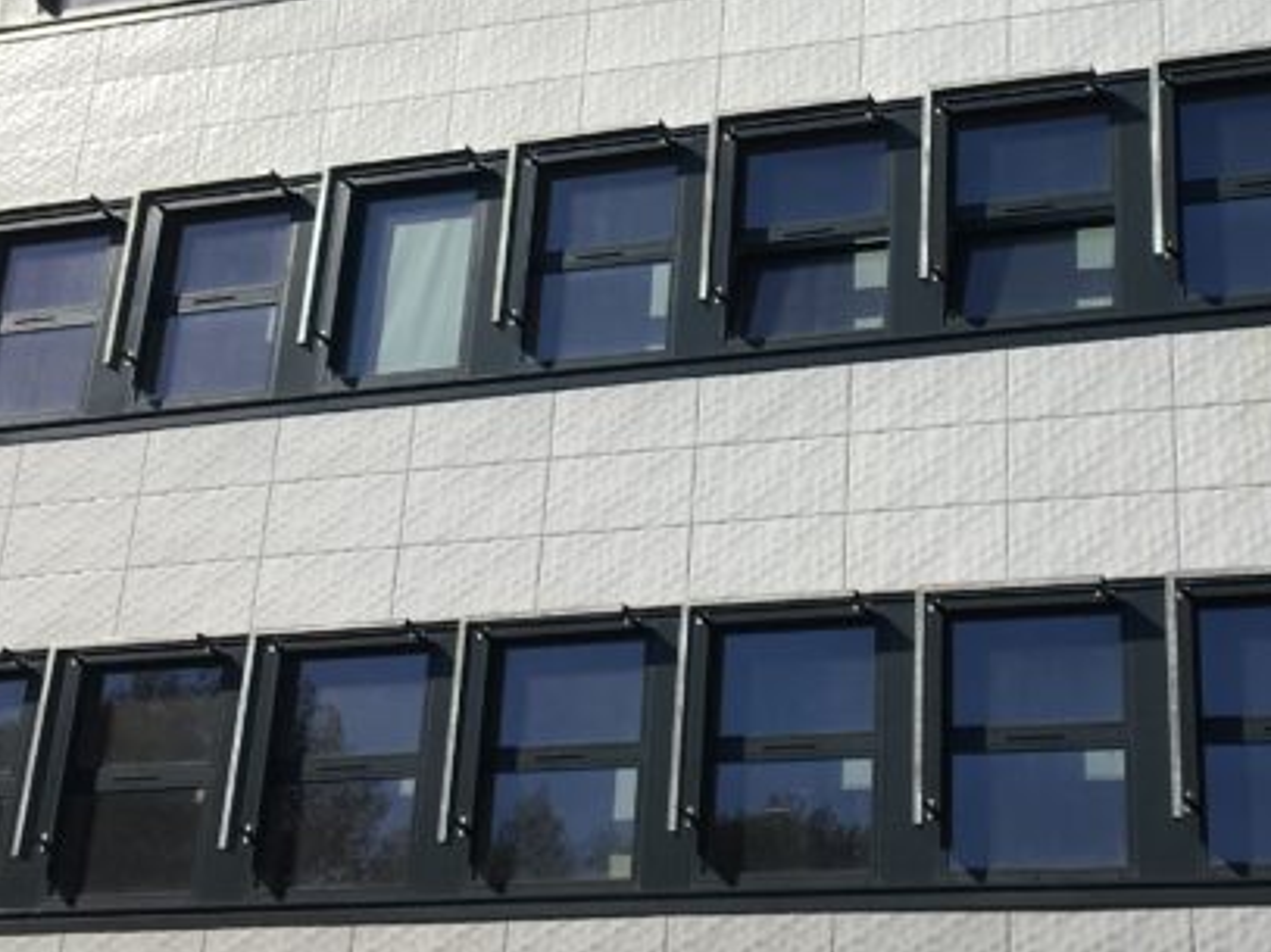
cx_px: 740
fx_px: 2680
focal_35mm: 73
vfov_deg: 19.6
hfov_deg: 26.6
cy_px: 31
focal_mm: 4.15
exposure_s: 1/3846
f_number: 2.2
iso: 25
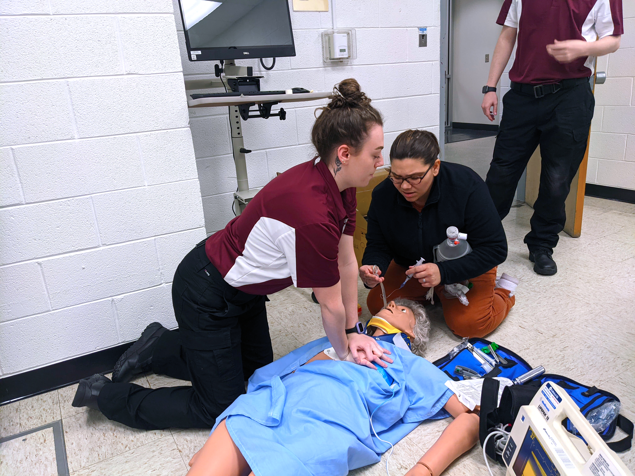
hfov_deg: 65.3
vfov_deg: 51.4
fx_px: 495
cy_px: 238
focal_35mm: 27
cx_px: 318
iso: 137
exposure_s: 1/120
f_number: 1.73
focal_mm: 4.38
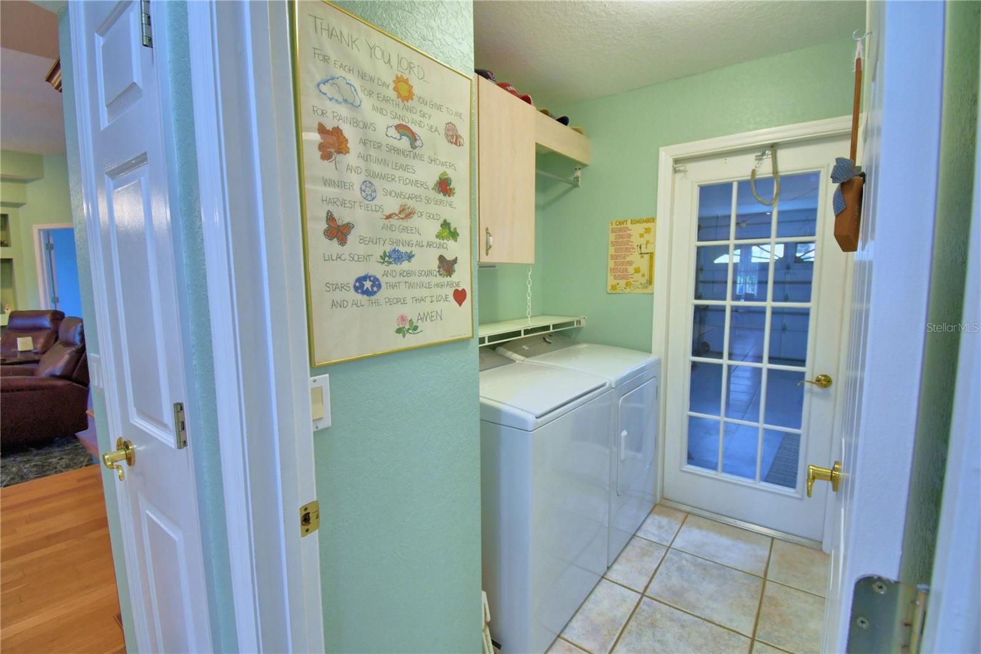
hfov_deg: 100.4
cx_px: 490
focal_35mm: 15
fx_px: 409
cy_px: 327
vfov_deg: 77.3
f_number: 4.5
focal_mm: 10
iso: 400
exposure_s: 1/50
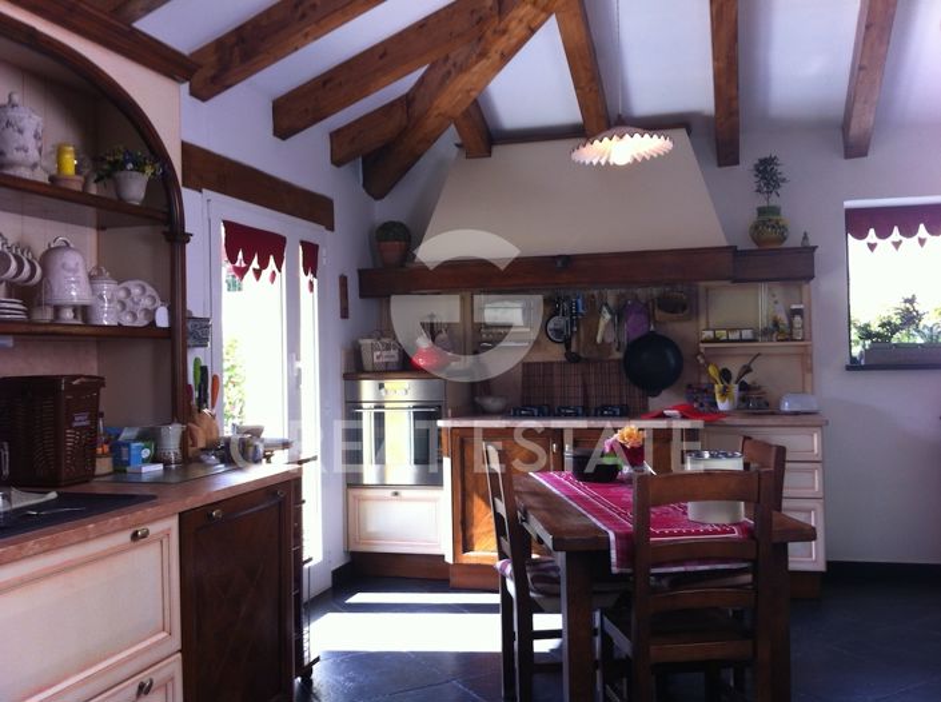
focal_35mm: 35
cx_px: 470
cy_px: 351
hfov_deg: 52.7
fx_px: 950
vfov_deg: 40.6
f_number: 2.8
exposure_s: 1/25
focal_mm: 3.85
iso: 80
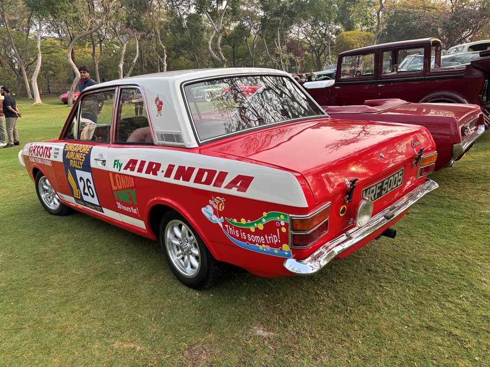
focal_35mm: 26
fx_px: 368
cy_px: 184
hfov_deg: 67.3
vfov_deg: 53.1
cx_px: 245
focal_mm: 5.96
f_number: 1.6
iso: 50
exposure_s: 1/597
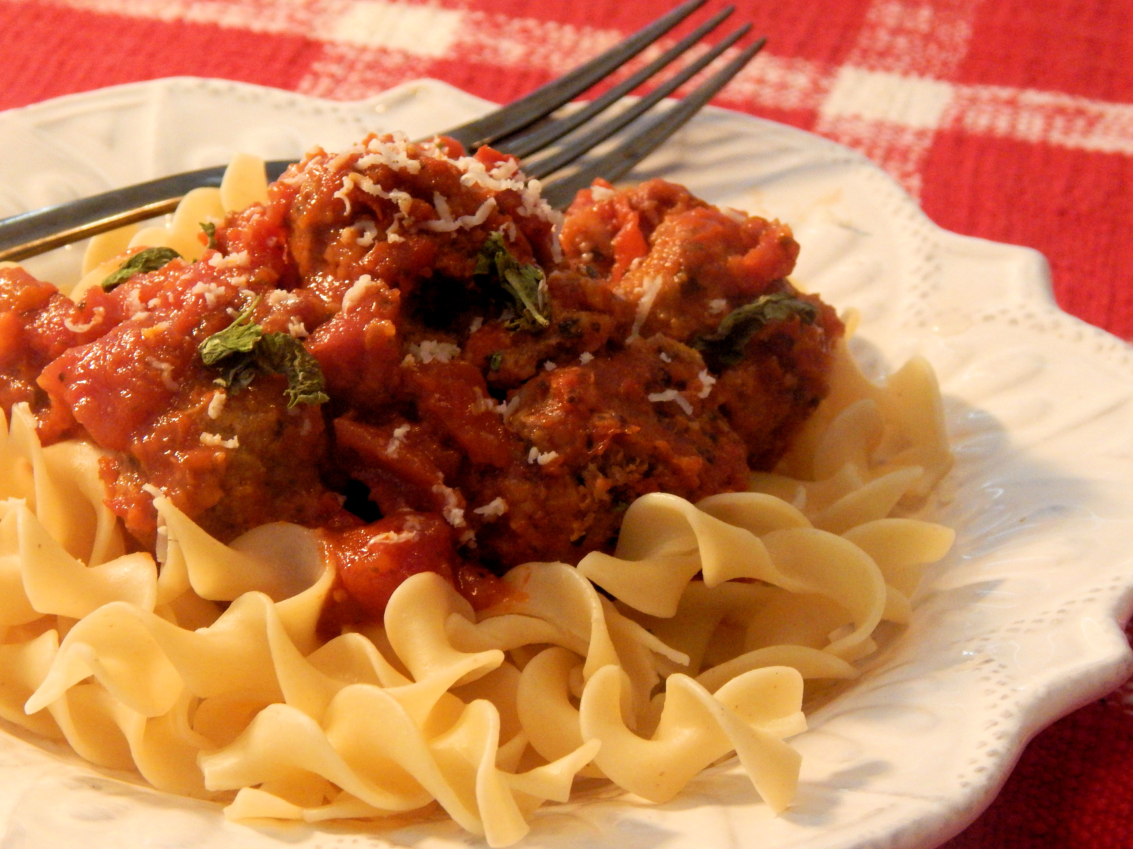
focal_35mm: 107
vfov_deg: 13.8
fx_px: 3502
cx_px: 561
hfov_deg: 18.4
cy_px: 429
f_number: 4.5
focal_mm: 18.7
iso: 200
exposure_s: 1/15
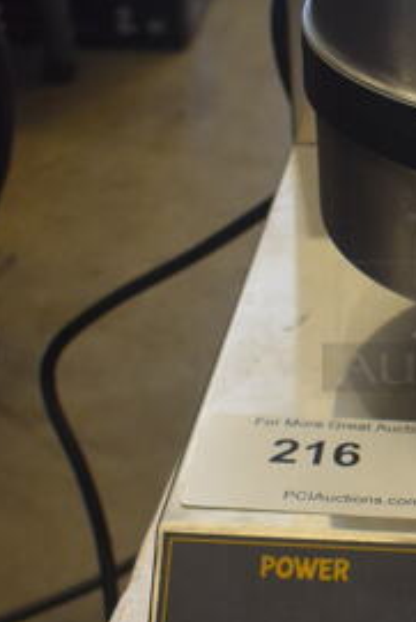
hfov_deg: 14.3
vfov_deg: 22.4
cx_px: 579
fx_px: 1575
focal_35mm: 91
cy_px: 272
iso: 800
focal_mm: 18
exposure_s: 1/250
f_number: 3.5
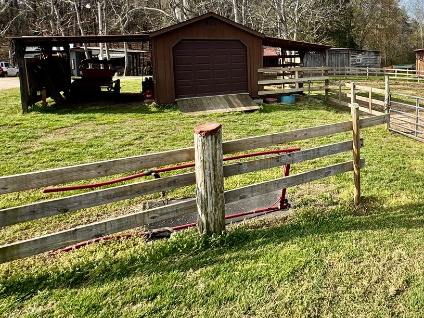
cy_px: 71
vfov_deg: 50.3
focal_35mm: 26
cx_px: 393
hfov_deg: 56.6
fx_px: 318
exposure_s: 1/1217
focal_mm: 2.22
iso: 50
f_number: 2.2
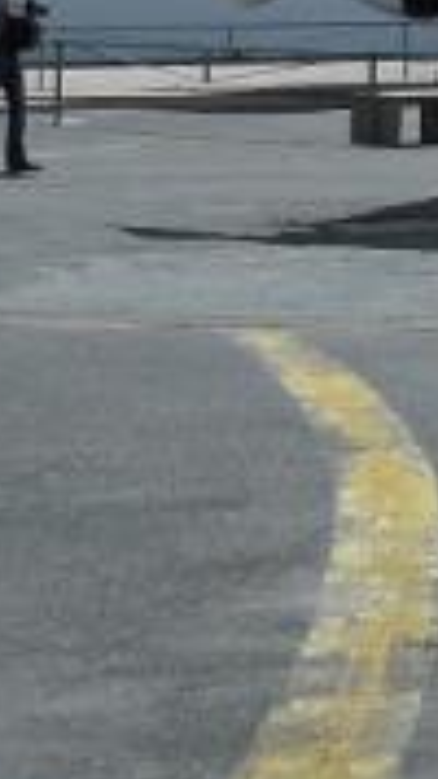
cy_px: -13
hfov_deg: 7.2
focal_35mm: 161
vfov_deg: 13.2
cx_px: 981
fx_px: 3327
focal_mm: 6.72
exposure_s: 1/500
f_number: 5.5
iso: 80
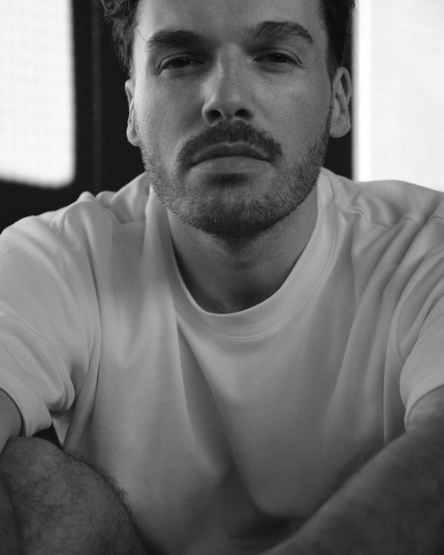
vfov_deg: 22.5
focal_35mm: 85
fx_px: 1396
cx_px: 223
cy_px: 232
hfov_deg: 18.1
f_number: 2.8
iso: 250
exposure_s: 1/200
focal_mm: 50
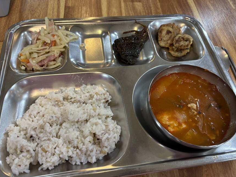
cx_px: 120
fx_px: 184
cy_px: 91
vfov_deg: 51.3
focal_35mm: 27
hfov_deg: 65.3
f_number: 1.6
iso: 125
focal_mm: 5.96
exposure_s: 1/60
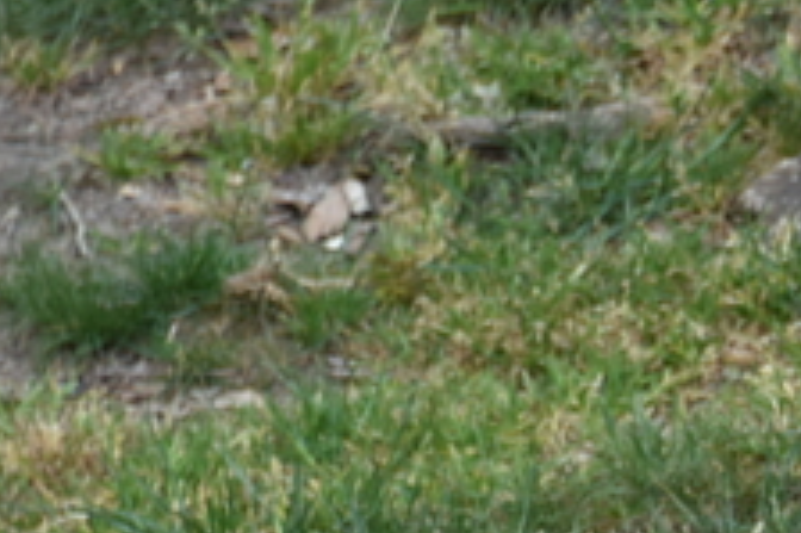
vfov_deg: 1.3
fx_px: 24167
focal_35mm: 1087
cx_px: 1681
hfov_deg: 1.9
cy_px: 1116
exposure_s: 1/400
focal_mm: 190
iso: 450
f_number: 5.6
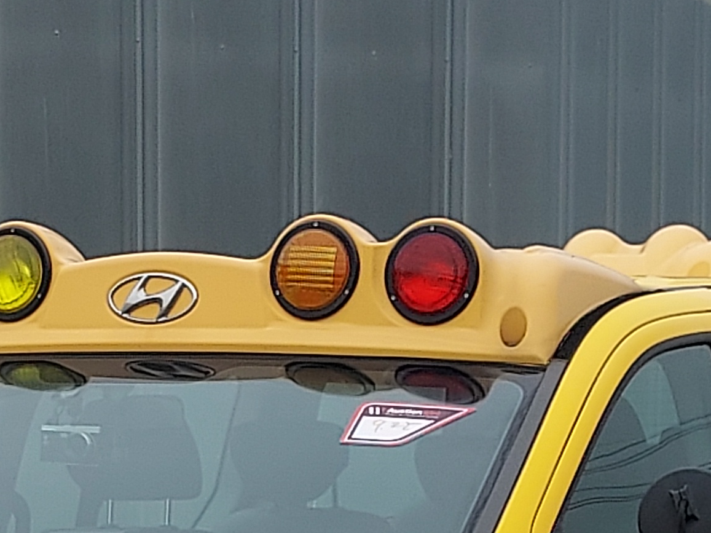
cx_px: 179
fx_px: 1704
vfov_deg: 15.8
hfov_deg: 23.3
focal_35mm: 83
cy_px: 888
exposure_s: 1/727
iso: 40
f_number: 1.8
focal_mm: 4.6
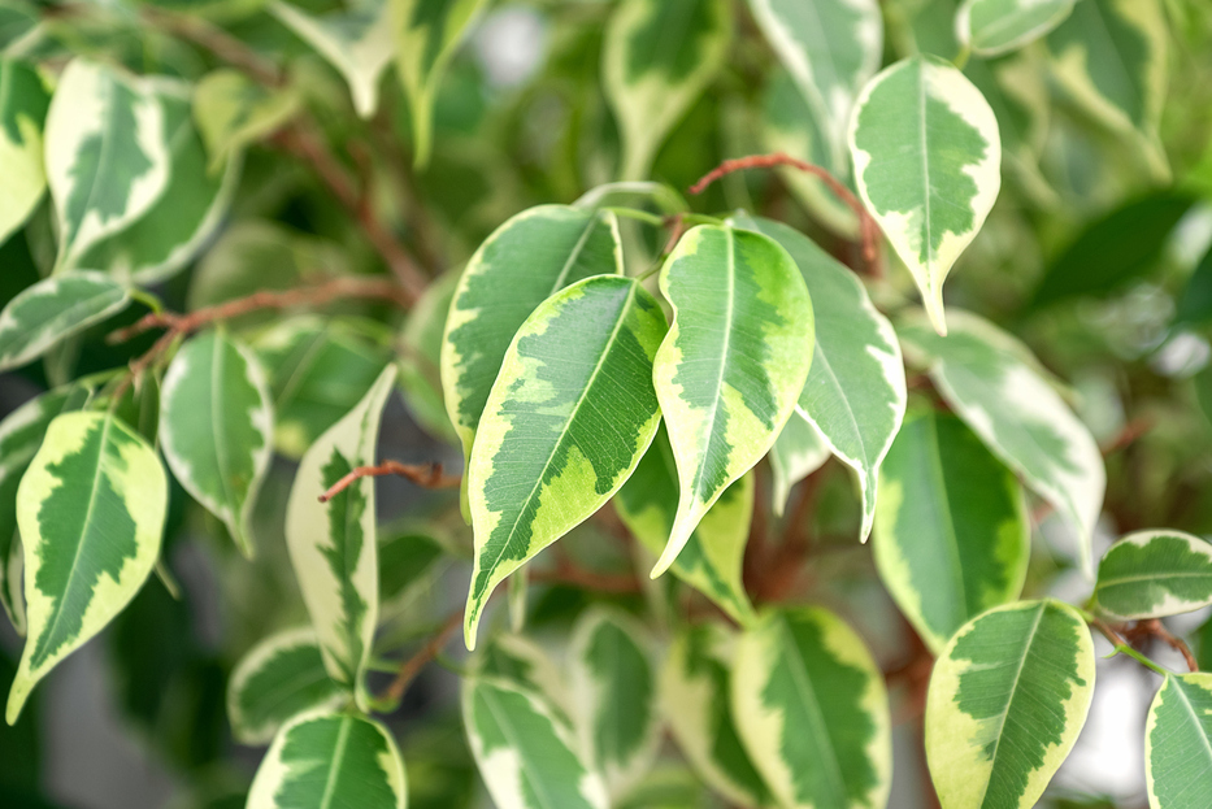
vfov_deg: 16.1
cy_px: 404
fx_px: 2863
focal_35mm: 85
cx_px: 606
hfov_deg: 23.9
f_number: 4.5
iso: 200
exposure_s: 1/30
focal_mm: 85
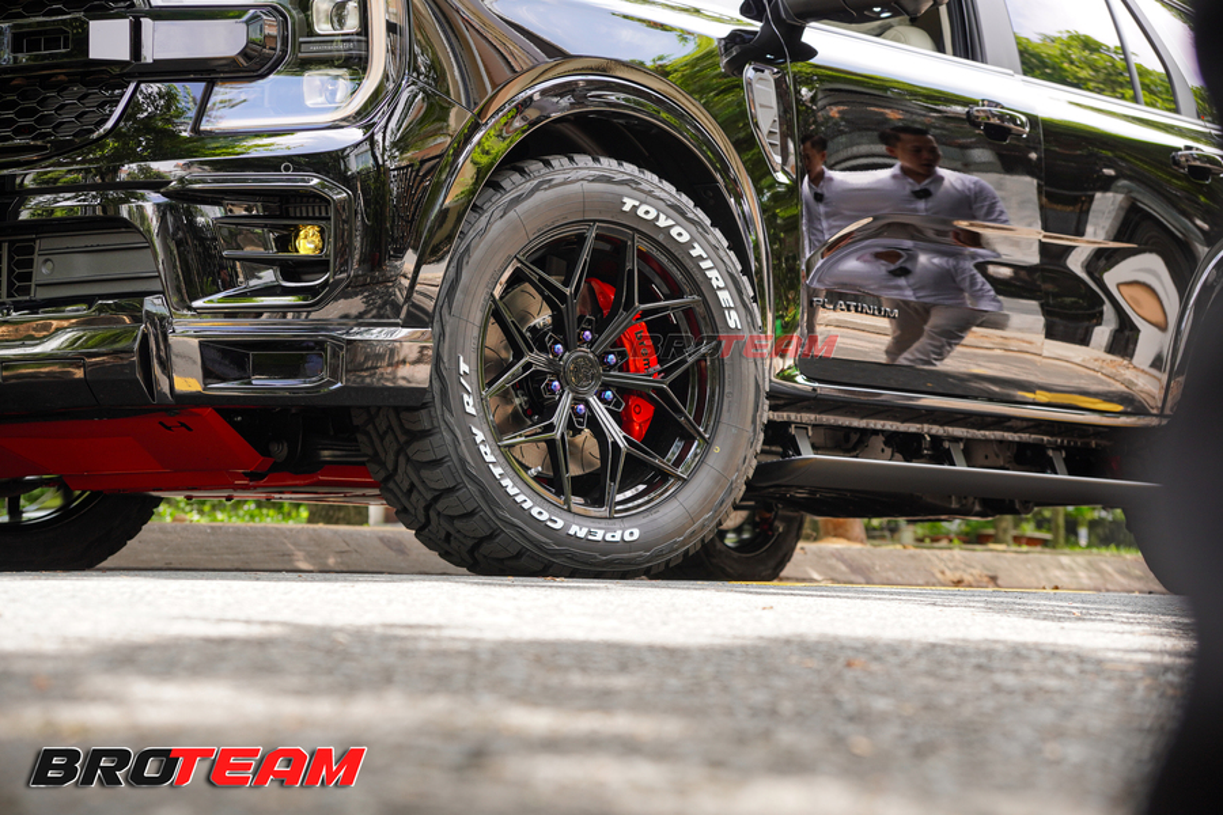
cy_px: 408
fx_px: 2548
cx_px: 612
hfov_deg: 27.0
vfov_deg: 18.2
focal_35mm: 75
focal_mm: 50
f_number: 4.5
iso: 160
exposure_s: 1/160
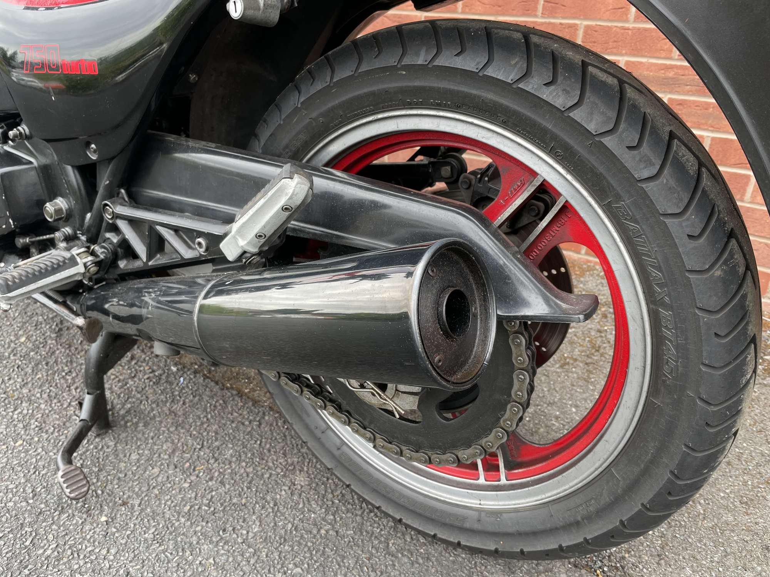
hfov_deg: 67.3
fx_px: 578
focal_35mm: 26
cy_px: 288
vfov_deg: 53.1
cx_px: 385
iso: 32
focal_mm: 4.2
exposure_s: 1/152
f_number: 1.6
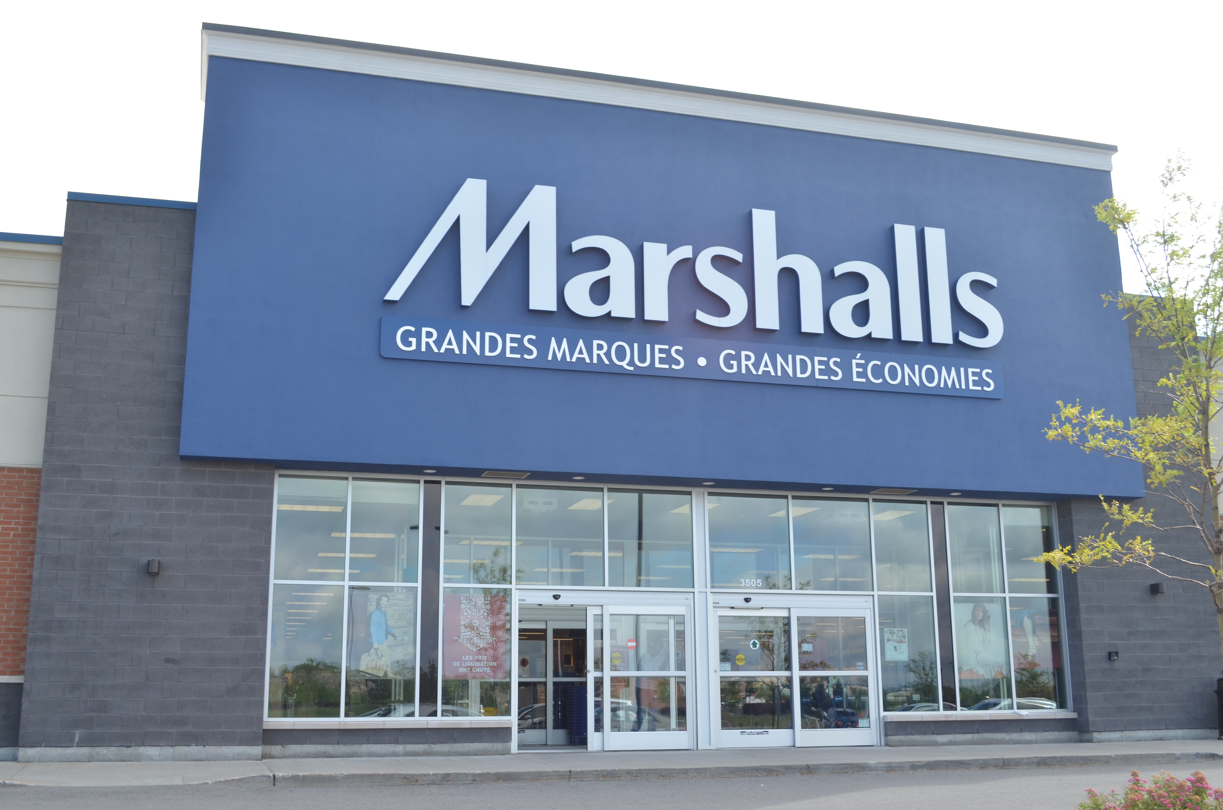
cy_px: 405
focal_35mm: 39
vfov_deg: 34.1
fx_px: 1322
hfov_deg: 49.6
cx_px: 612
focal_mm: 26
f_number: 7.1
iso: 200
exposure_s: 1/200
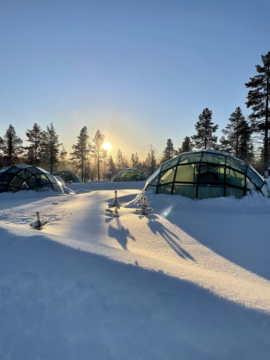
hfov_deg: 53.1
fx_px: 270
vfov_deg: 67.3
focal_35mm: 26
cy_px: 180
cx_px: 135
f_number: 1.6
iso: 32
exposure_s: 1/5291
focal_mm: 4.2
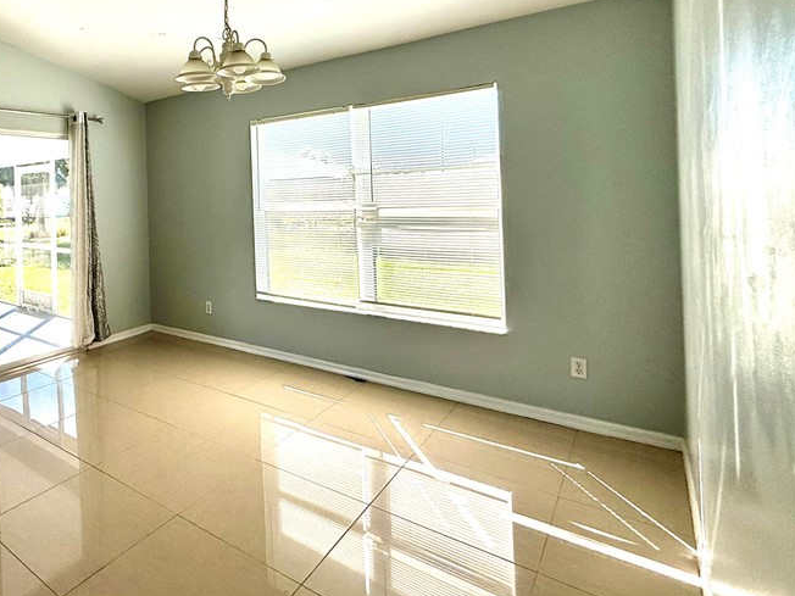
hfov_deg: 70.0
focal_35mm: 22
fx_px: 505
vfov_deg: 59.7
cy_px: 199
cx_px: 177
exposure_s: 1/386
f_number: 2.2
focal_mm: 2.22
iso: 50
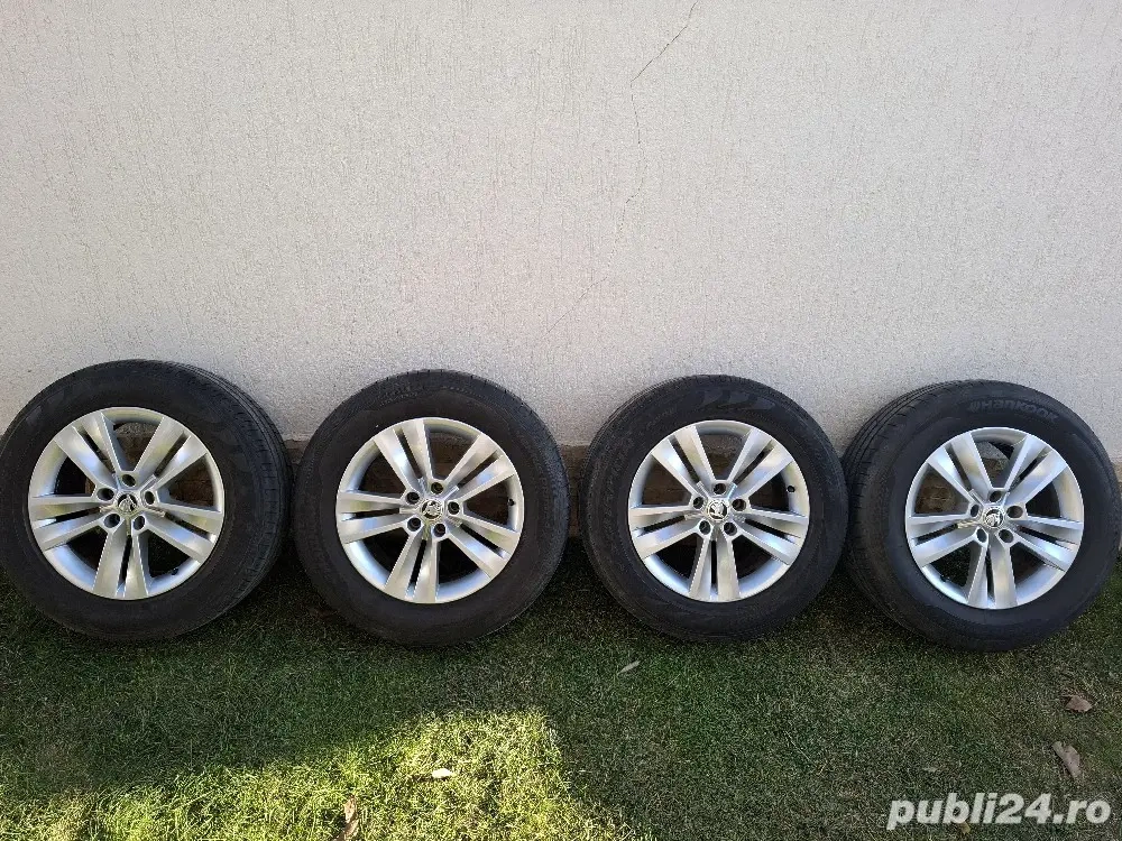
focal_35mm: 23
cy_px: 420
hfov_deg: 73.9
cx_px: 561
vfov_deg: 58.9
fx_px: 745
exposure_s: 1/167
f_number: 1.8
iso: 50
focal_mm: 5.54
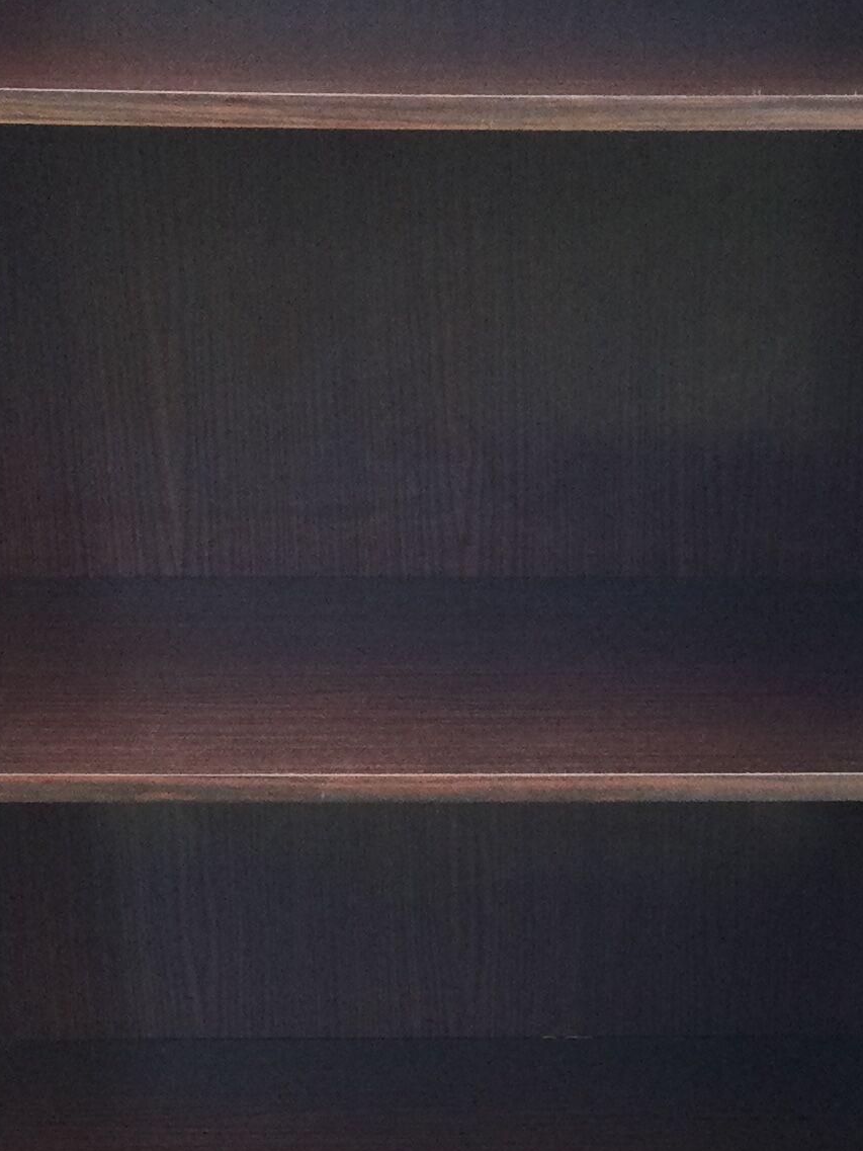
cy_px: 823
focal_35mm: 89
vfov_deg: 21.9
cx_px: 532
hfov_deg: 16.6
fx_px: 2958
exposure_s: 1/33
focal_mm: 3.3
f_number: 2.4
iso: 50
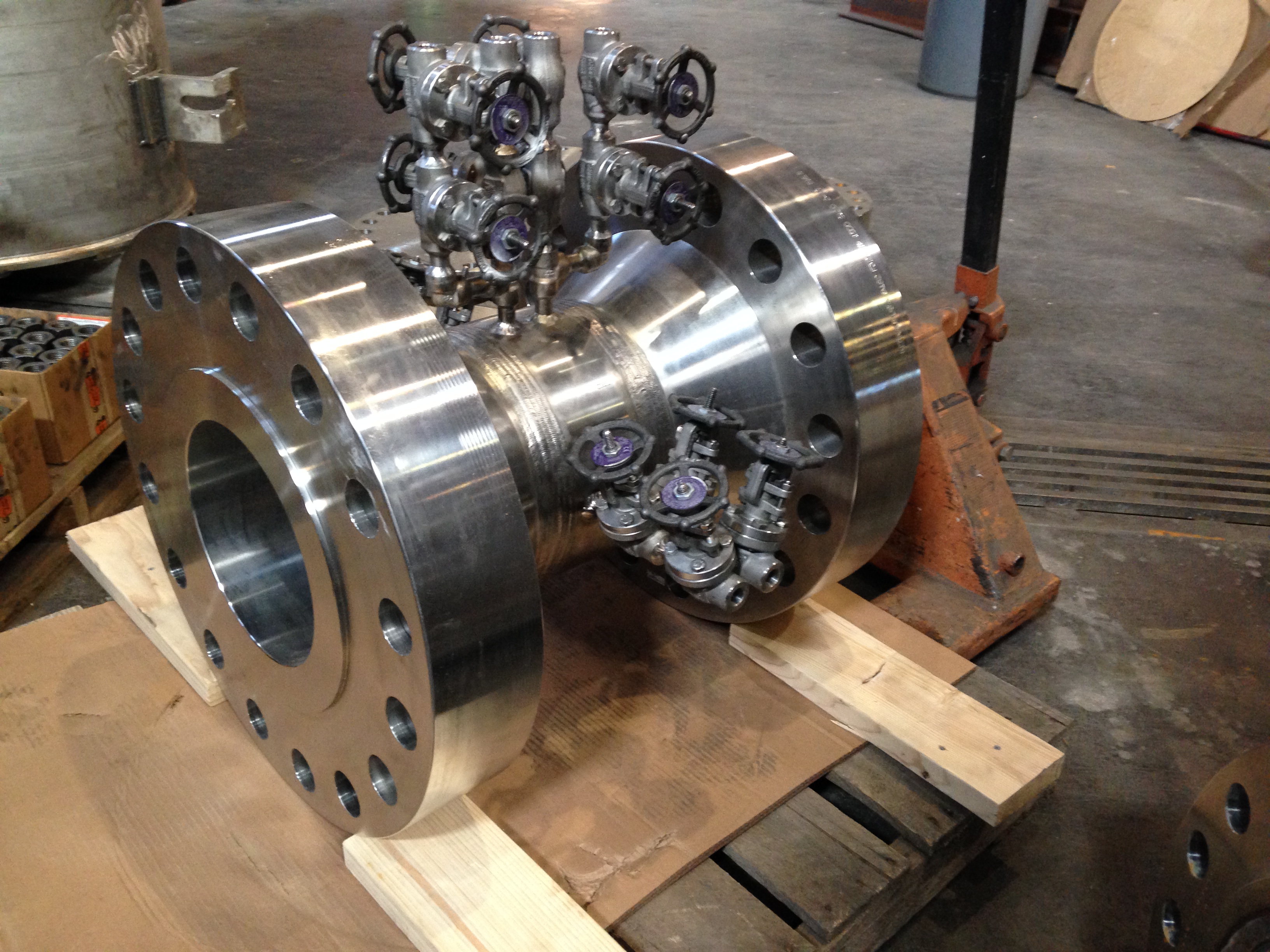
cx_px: 635
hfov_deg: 55.4
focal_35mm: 33
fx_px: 1211
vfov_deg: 42.9
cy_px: 476
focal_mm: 4.12
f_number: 2.4
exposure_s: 1/20
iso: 200
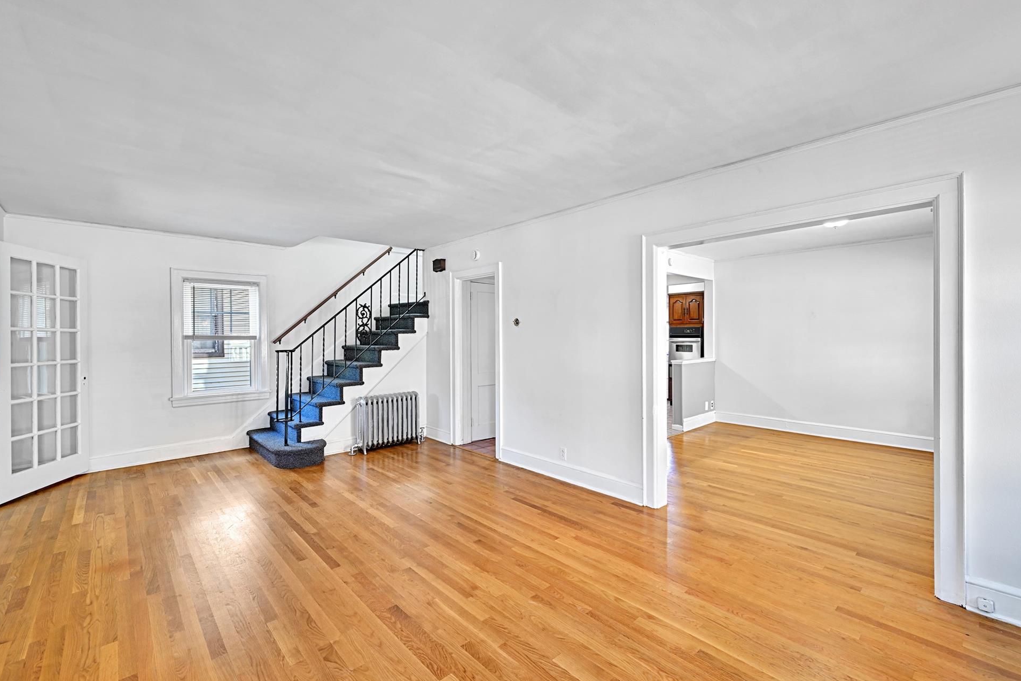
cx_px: 507
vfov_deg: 77.3
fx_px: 425
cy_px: 356
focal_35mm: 15
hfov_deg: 100.4
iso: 320
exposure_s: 1/3.33
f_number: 9
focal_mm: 14
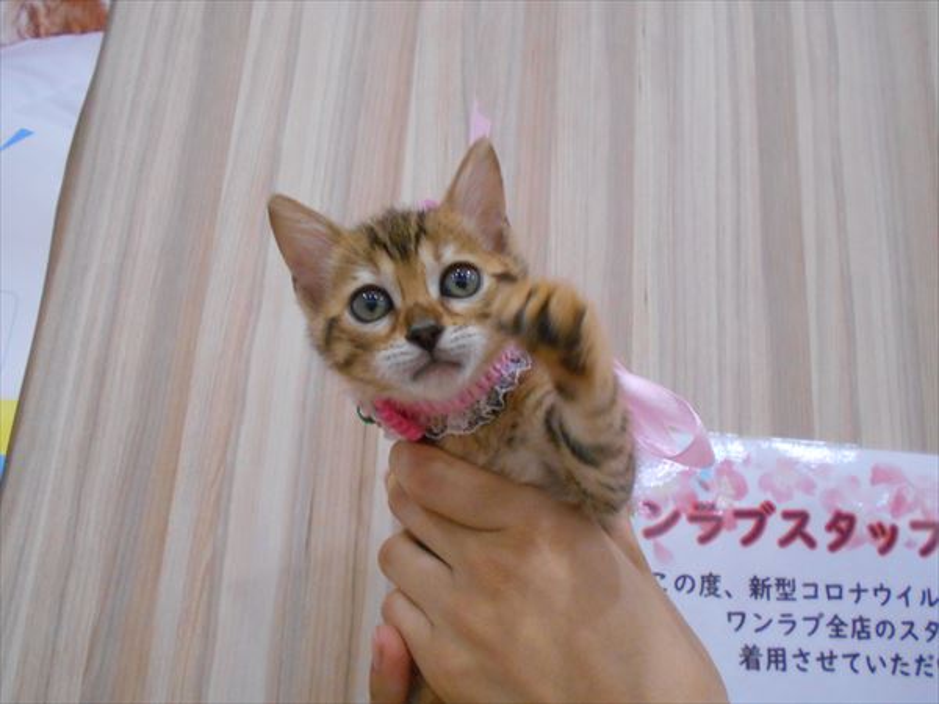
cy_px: 352
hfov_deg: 60.0
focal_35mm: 30
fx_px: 814
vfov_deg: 46.8
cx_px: 470
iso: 800
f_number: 3.4
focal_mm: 5.1
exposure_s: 1/80
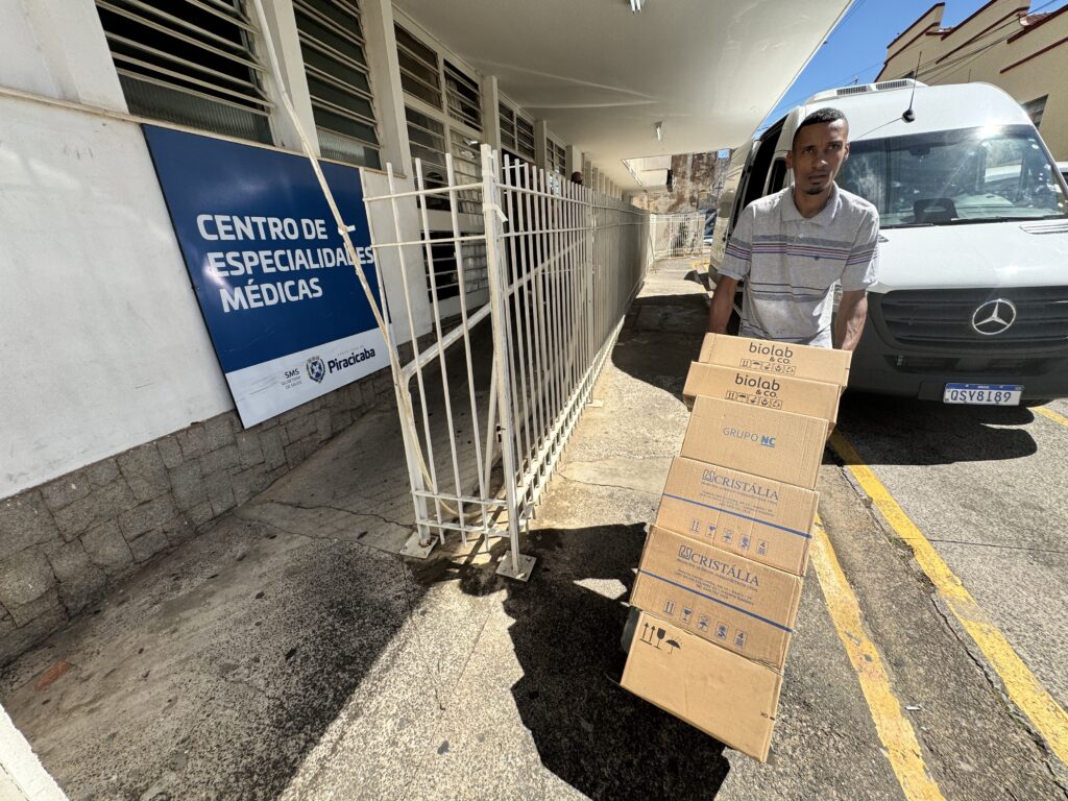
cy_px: 400
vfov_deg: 85.7
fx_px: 432
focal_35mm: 14
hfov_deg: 102.1
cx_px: 534
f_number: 2.2
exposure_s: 1/1048
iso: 40
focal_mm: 2.22
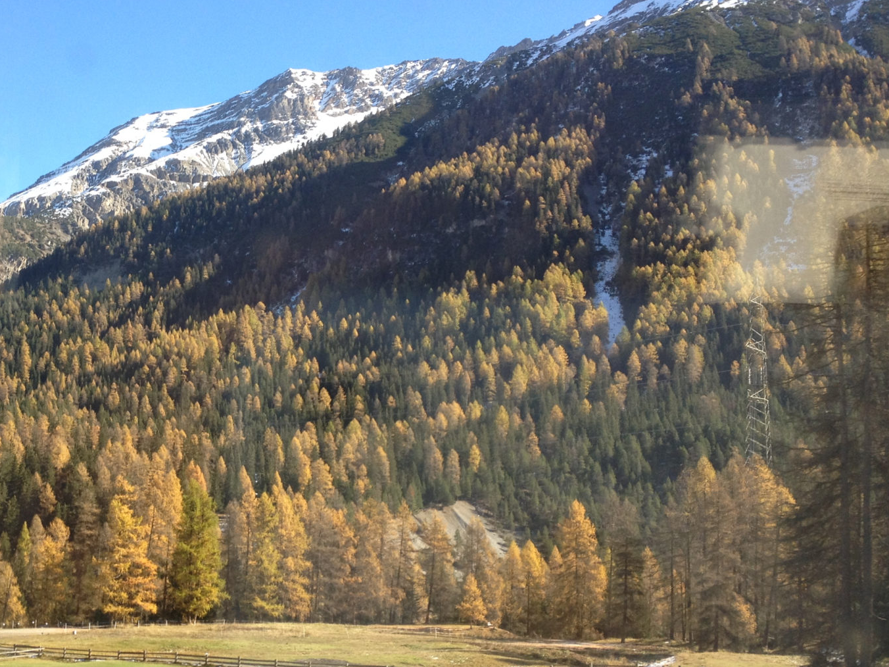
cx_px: 224
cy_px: 375
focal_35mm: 53
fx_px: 1361
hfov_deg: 35.4
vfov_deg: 27.5
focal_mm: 4.28
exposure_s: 1/255
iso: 50
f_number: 2.4
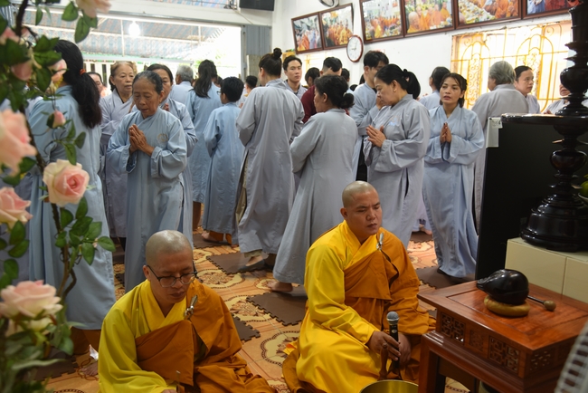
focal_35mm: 32
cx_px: 294
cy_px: 196
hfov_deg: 58.7
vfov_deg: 41.2
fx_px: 523
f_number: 4
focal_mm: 32
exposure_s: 1/60
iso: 800
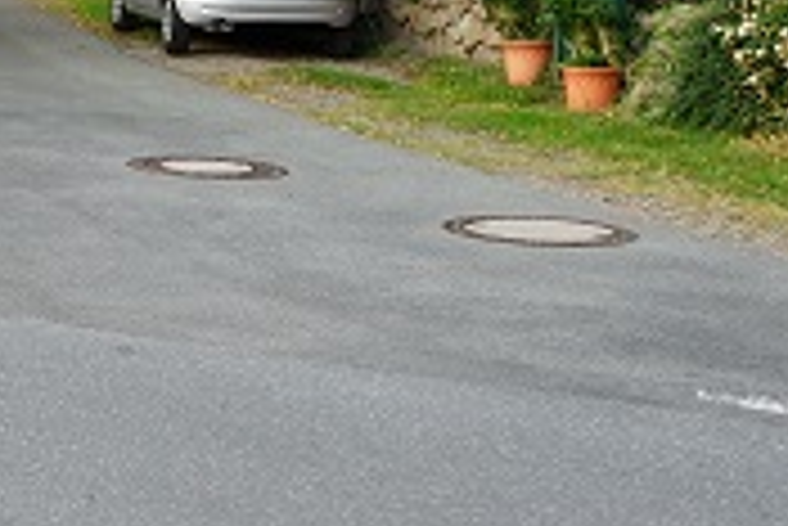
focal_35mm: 96
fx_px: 2103
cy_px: -40
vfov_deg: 14.0
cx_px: 32
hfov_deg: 20.6
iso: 100
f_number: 5
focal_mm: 28
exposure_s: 1/60
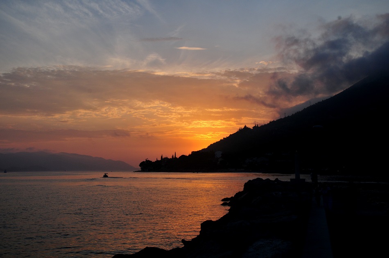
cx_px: 194
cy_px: 129
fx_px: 437
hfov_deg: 48.0
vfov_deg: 32.9
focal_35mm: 40
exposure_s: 1/500
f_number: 11
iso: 400
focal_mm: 27
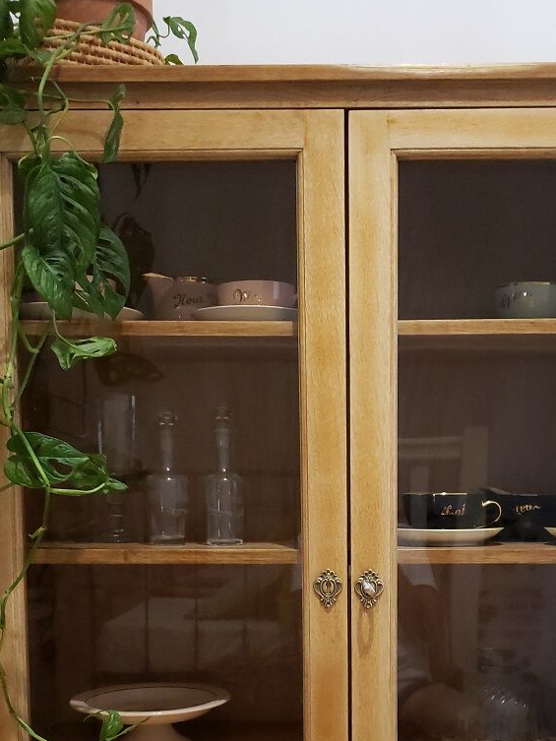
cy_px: 556
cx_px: 347
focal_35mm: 46
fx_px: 985
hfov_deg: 31.4
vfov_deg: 40.1
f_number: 1.5
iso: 400
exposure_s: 1/19
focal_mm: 4.3
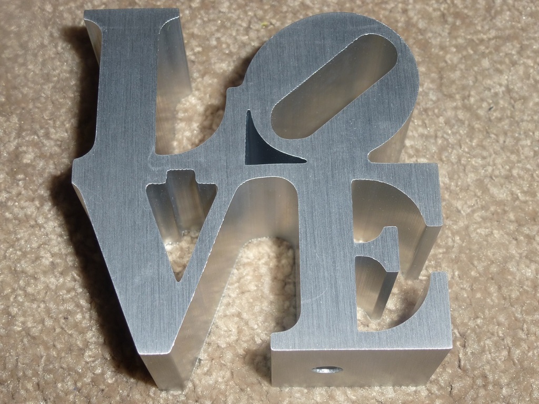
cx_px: 270
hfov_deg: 31.7
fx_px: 950
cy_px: 202
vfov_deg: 24.0
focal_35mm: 61
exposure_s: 1/60
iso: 100
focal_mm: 10.9
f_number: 4.5
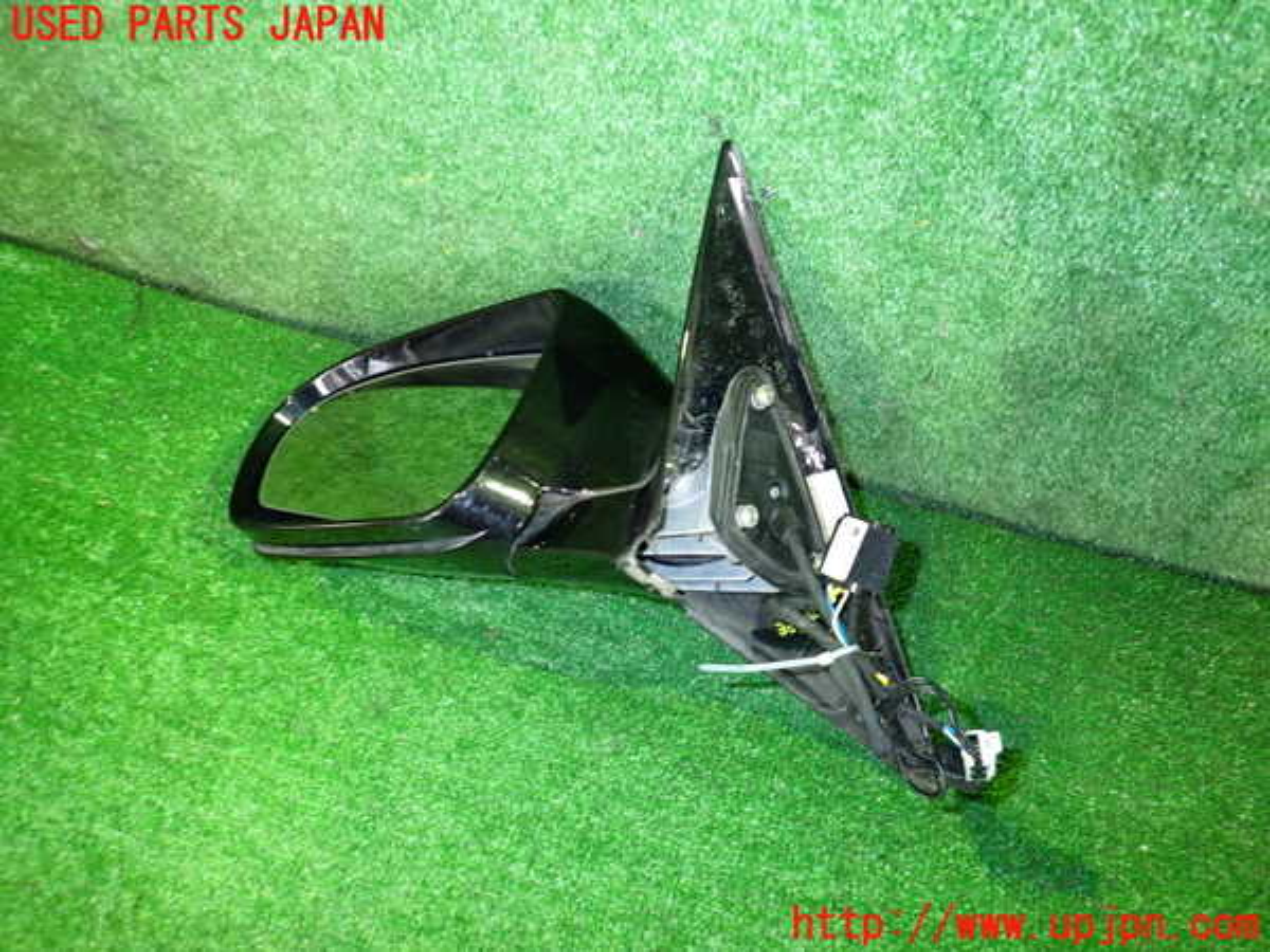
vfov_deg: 54.9
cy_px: 476
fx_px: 917
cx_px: 635
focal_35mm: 25
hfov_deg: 69.4
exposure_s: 1/20
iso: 800
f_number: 2
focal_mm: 4.5
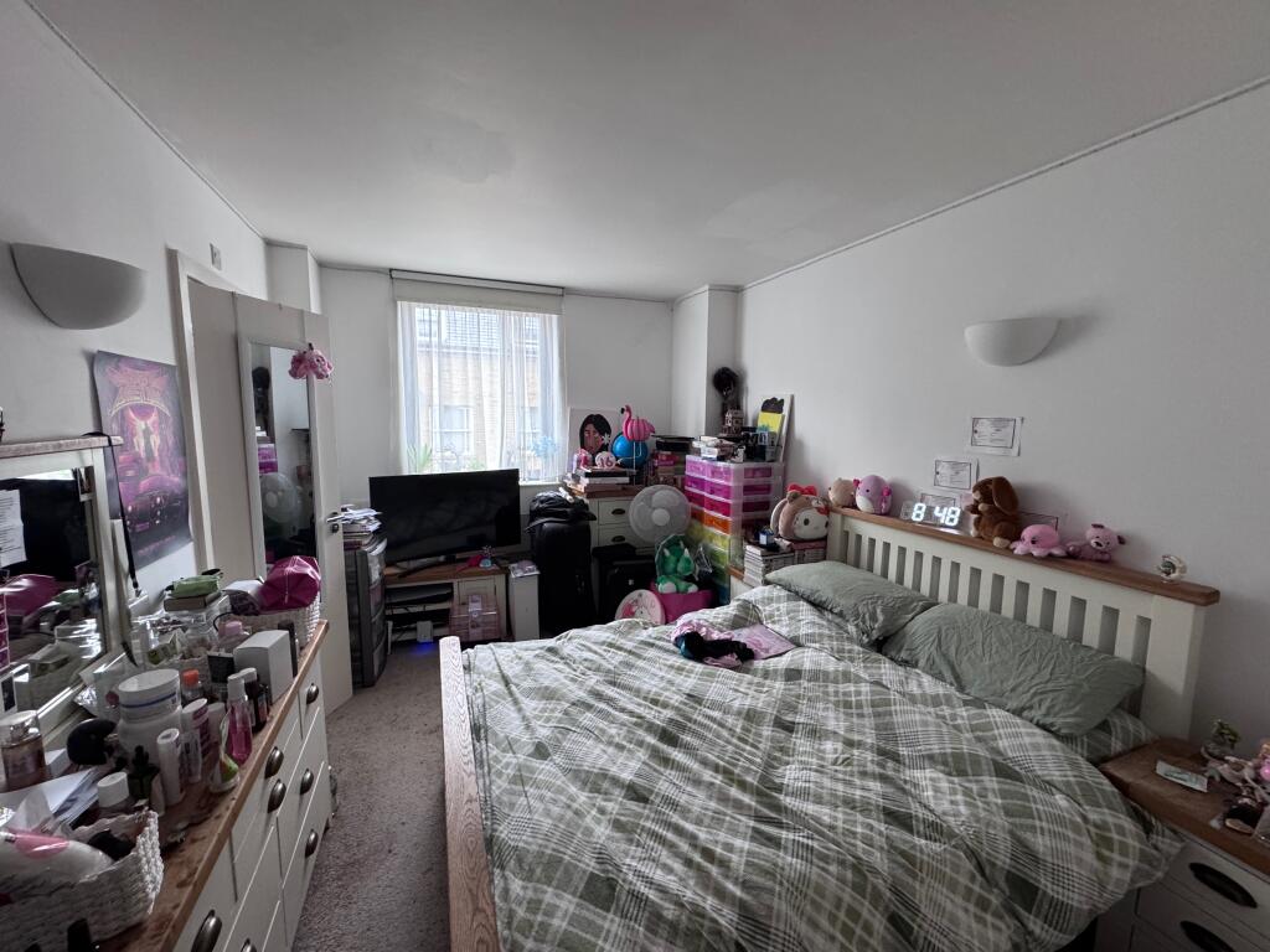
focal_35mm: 14
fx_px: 514
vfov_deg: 85.7
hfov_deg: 102.1
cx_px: 635
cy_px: 476
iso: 320
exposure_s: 1/65
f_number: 2.2
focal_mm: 2.22
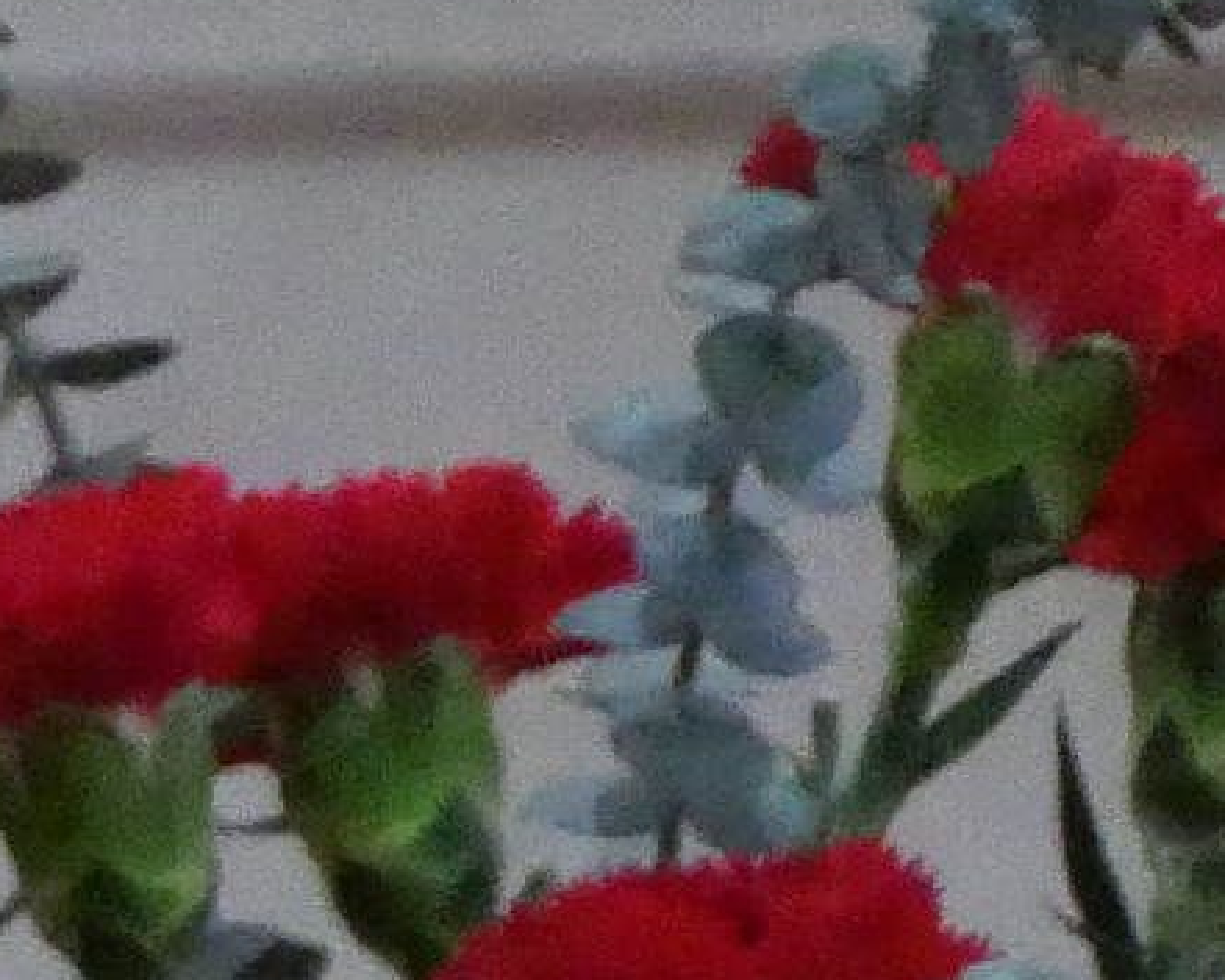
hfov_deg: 1.9
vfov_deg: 1.6
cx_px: -3853
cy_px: -1530
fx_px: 35538
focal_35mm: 980
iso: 6400
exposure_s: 1/160
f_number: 5.6
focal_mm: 60
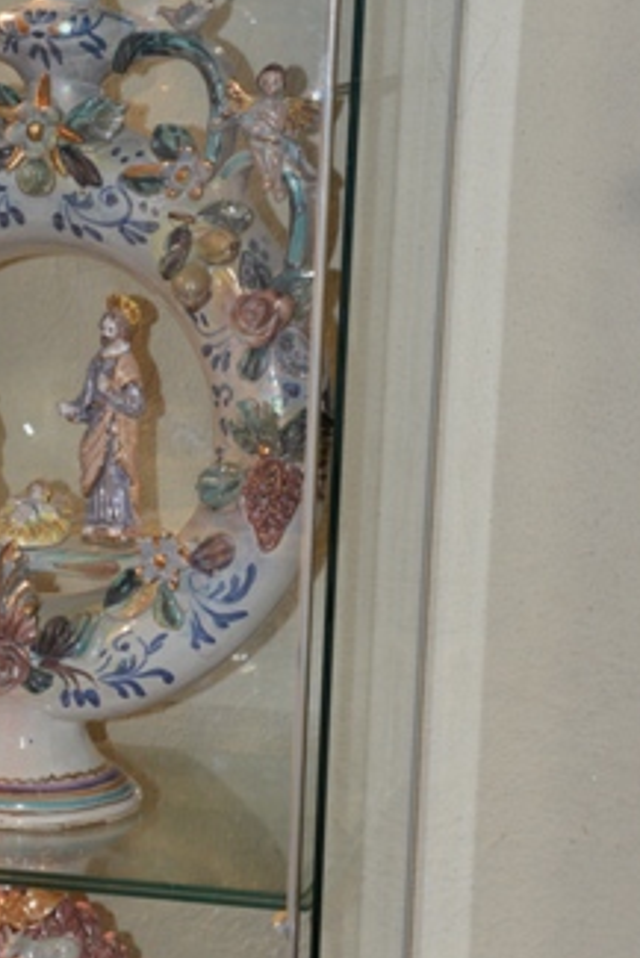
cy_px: 696
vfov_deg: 15.9
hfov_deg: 10.7
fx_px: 3409
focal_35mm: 128
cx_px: 87
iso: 1250
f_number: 5.6
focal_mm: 65
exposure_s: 1/25
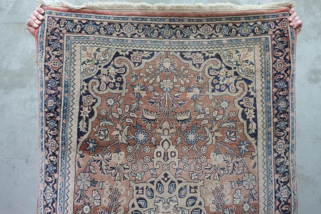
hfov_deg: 55.8
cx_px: 165
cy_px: 105
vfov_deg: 38.9
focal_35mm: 34
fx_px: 303
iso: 1600
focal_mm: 22.3
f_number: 4
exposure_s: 1/30
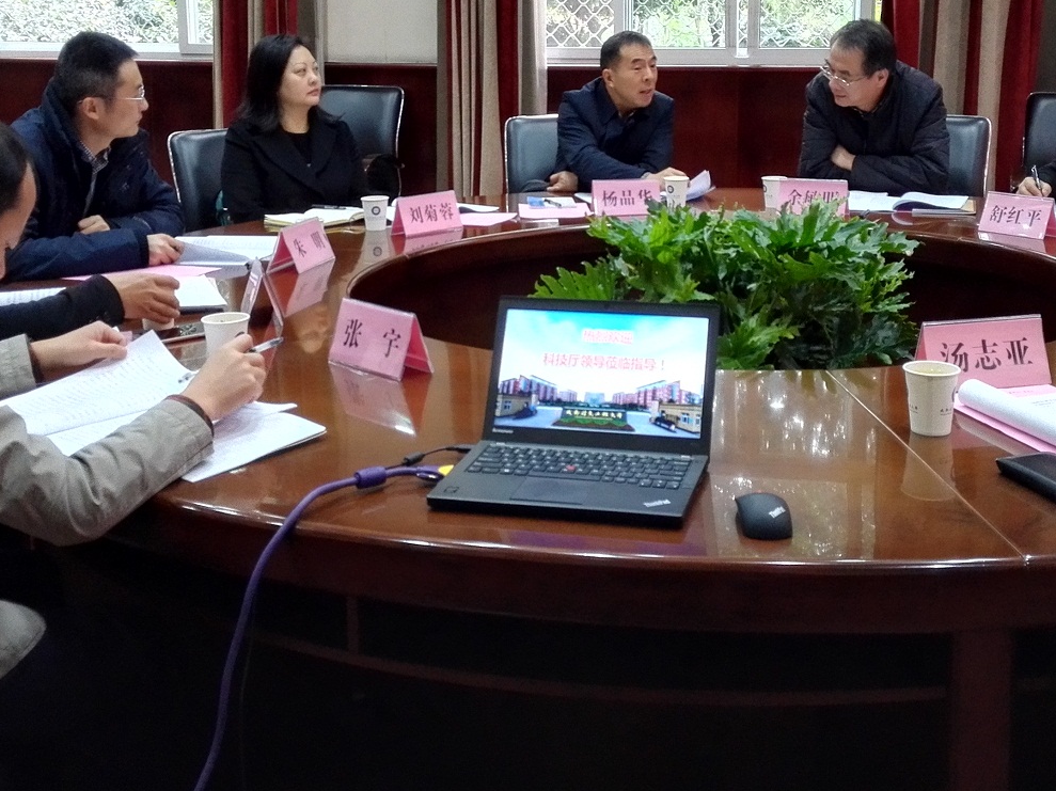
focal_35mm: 44
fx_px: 1342
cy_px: 214
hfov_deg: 42.9
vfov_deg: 32.3
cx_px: 595
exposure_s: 1/33.3
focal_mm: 3.8
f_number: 2
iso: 400
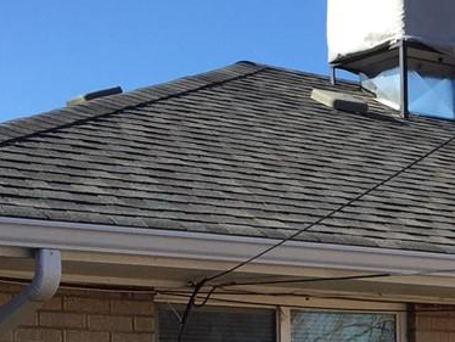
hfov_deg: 14.5
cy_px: 470
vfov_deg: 11.6
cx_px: 732
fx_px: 1631
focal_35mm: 124
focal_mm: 4.15
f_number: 2.2
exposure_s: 1/964
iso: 32
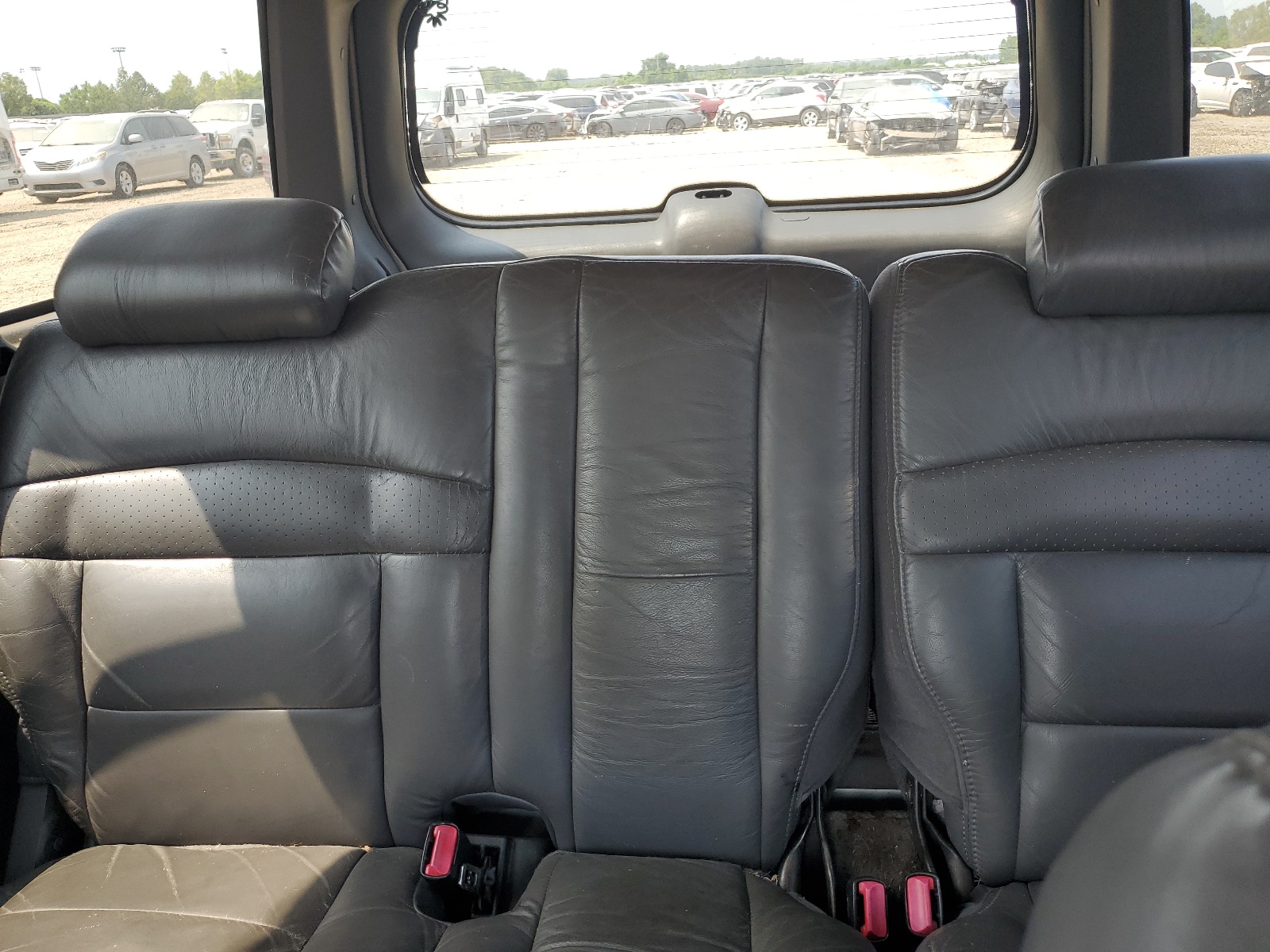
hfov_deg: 67.3
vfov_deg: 53.1
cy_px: 476
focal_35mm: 26
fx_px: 954
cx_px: 635
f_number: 1.5
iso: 50
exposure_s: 1/132
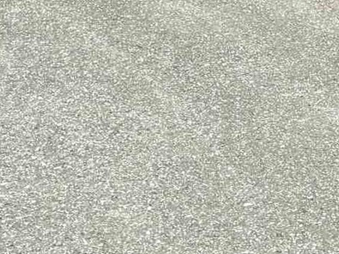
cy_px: -505
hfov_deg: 11.9
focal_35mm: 163
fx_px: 1597
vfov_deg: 7.9
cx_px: 364
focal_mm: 6.76
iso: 80
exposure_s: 1/4167
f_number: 1.78
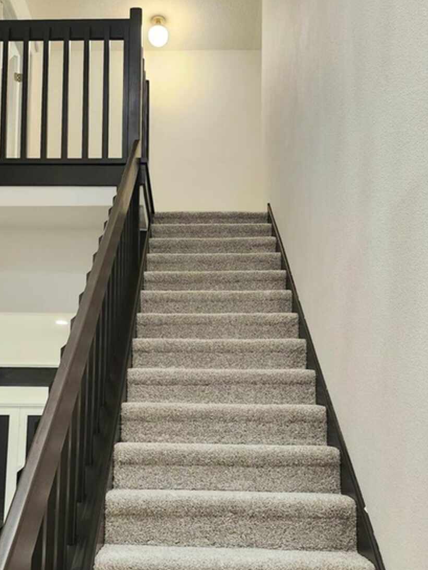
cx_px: 179
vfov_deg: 50.5
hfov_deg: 39.6
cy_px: 377
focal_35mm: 36
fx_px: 593
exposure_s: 1/120
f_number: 1.8
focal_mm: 5.54
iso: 640
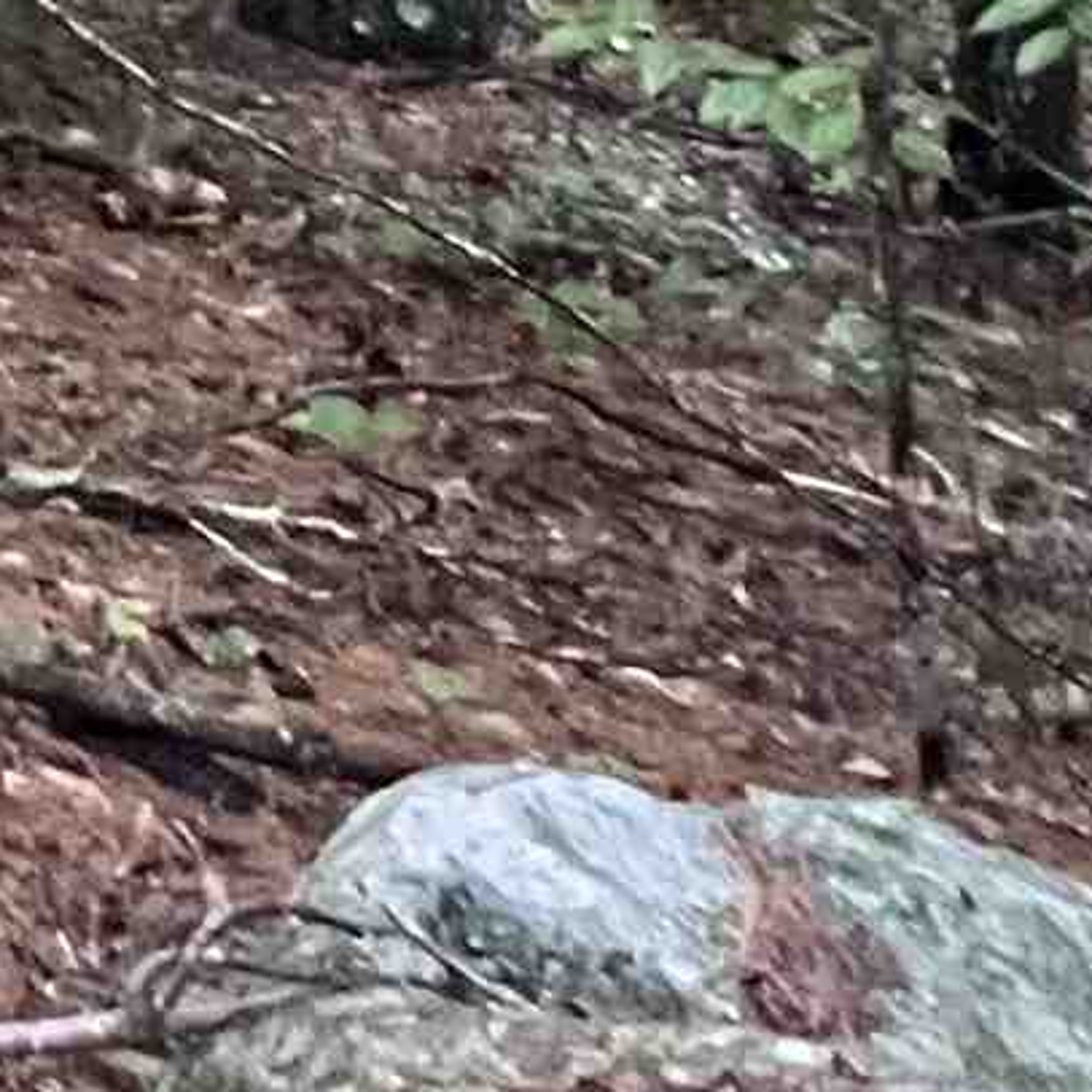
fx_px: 3105
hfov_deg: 15.6
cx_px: -1127
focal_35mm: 87
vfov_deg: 16.0
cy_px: -1033
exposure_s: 1/60
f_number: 1.8
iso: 640
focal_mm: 1.57
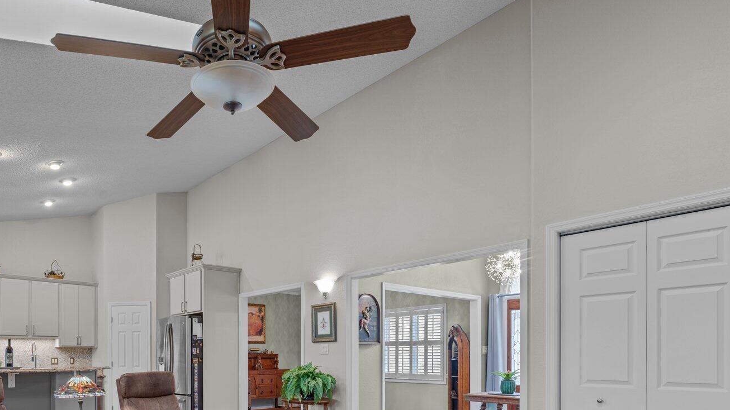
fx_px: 445
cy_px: 349
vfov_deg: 45.9
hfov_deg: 75.6
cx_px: 230
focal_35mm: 23
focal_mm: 14
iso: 100
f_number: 9
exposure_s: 2.5
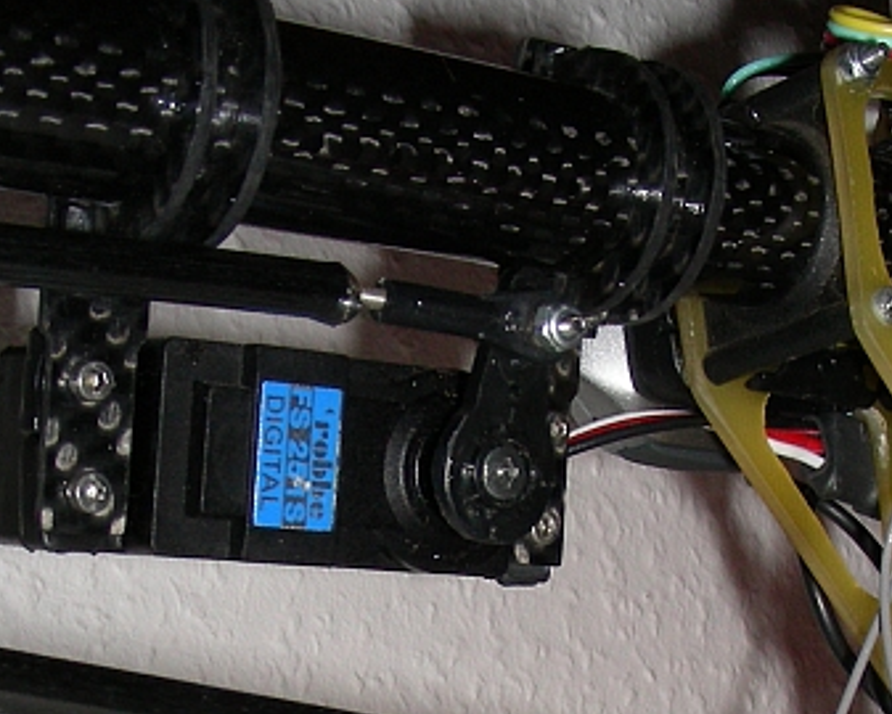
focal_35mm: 88
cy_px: 730
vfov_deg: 17.1
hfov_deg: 21.7
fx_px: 2325
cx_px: 487
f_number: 6.8
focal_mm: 6.3
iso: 50
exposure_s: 1/60.1
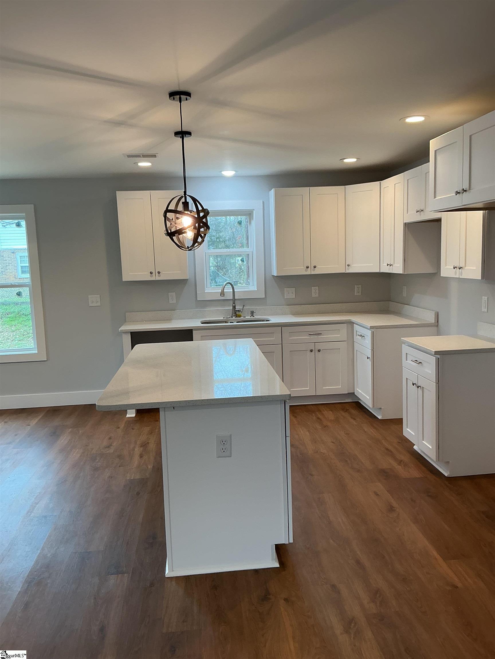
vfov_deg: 61.7
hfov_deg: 48.2
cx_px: 248
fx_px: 553
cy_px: 330
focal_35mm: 29
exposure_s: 1/60
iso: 40
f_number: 1.8
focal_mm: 3
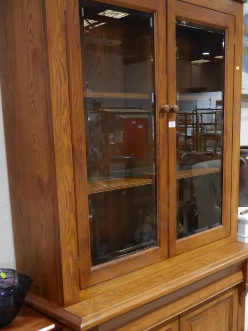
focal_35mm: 44
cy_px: 212
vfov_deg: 42.5
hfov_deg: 32.6
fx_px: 420
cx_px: 165
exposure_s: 1/60
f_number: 3.5
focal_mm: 14
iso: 500
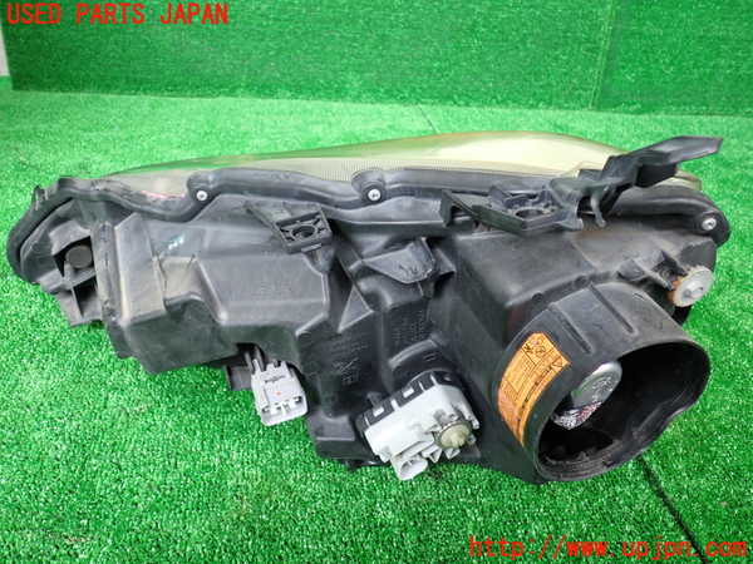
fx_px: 653
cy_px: 282
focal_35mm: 30
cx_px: 376
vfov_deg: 46.8
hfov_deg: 60.0
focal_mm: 5.4
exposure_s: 1/80
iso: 200
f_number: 2.3
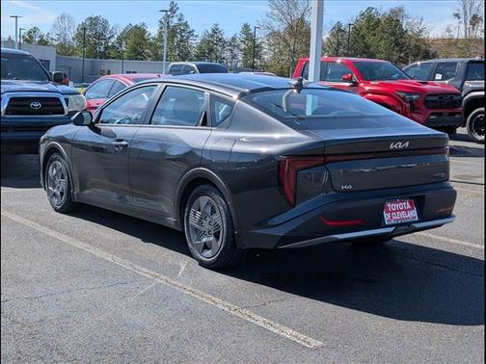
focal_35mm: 49
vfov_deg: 29.7
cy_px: 182
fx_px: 688
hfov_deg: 38.9
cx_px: 243
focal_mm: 6.9
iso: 21
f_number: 1.68
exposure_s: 1/1111
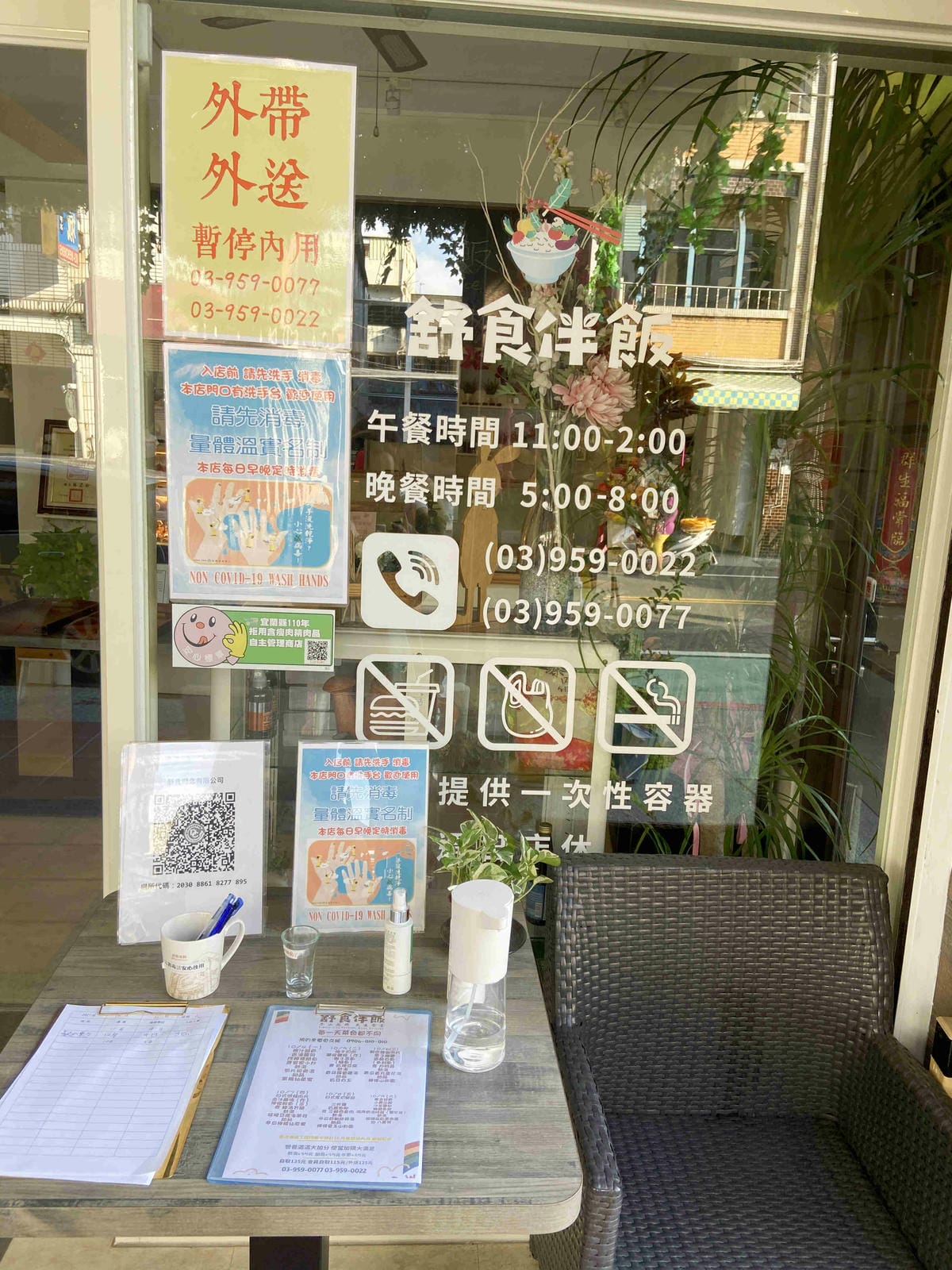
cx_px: 476
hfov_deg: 53.1
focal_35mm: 26
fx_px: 953
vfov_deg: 67.3
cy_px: 635
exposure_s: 1/122
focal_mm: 4.25
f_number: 1.8
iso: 40
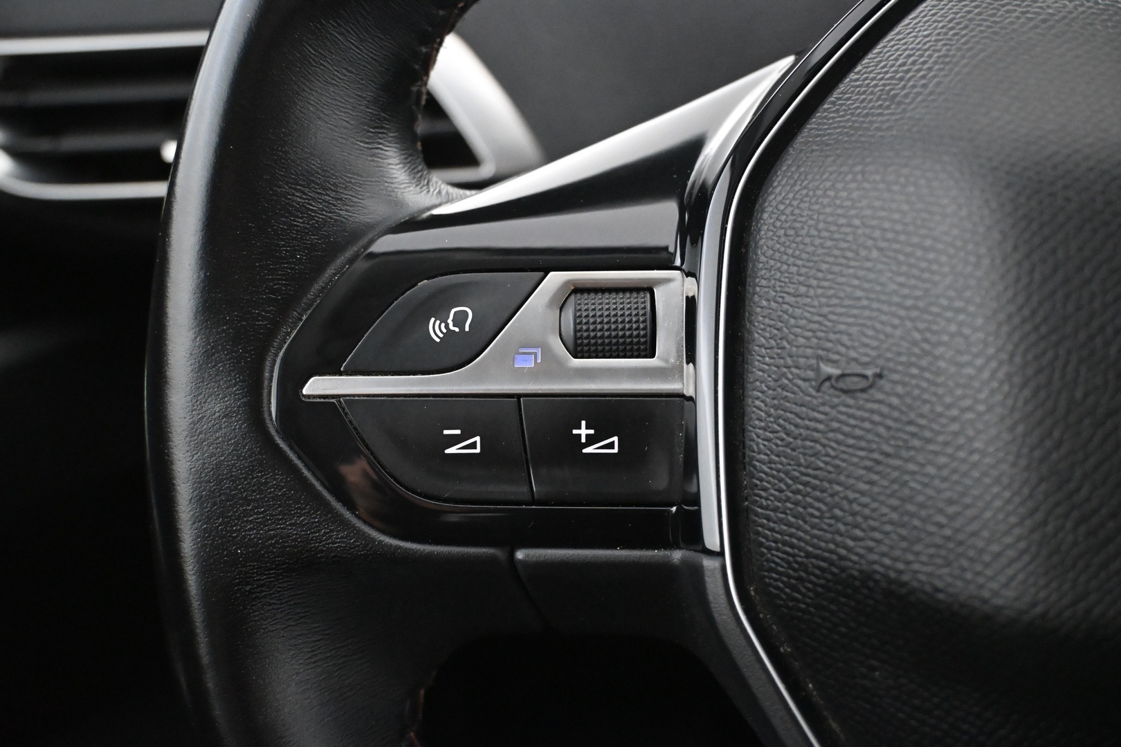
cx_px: 560
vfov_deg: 34.2
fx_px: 1214
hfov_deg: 49.6
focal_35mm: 39
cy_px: 374
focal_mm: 26
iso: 7200
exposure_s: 1/40
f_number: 4.5
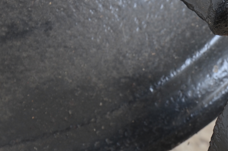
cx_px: 223
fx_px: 2631
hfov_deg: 5.0
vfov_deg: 3.3
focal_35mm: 416
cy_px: 66
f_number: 9
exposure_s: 1/200
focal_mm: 105
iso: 125
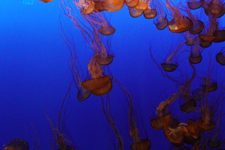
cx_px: 148
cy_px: 61
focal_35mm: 77
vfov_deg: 17.7
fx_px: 482
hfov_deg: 26.2
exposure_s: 1/200
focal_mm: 24
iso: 3200
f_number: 2.8
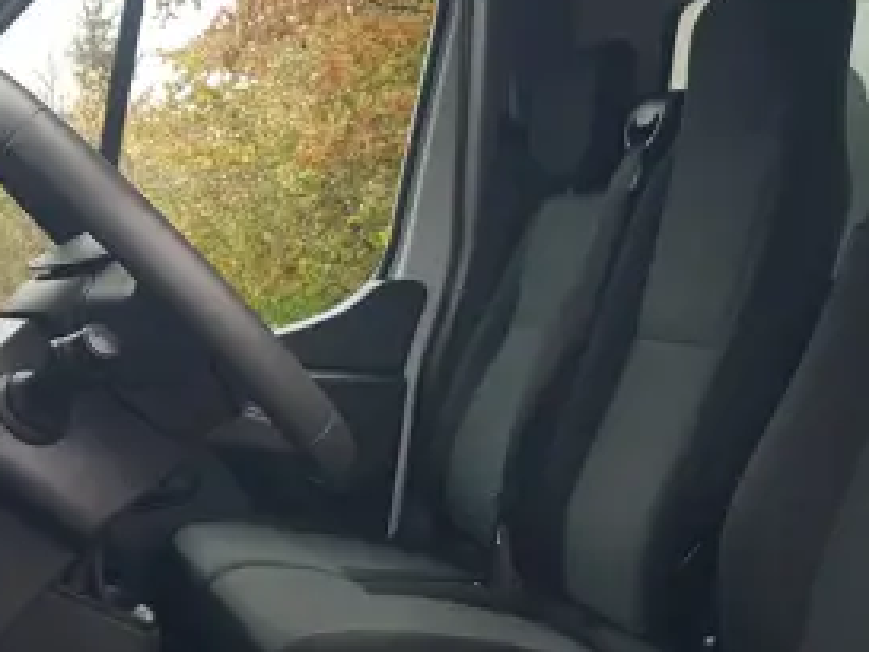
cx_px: 487
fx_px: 1532
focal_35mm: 61
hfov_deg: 31.6
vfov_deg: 23.6
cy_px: 538
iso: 50
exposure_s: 1/60
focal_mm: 4.2
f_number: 1.7
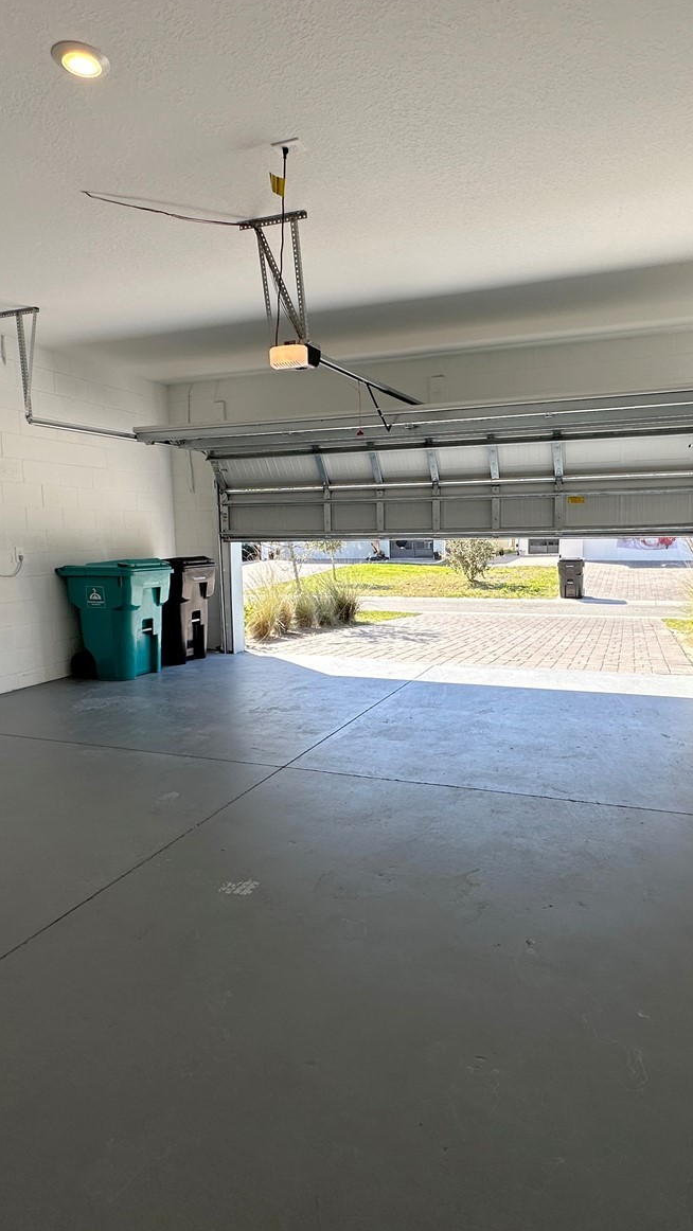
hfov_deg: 53.5
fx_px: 686
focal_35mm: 21
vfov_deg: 83.8
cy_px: 605
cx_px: 389
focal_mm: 2.22
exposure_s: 1/413
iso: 40
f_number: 2.2
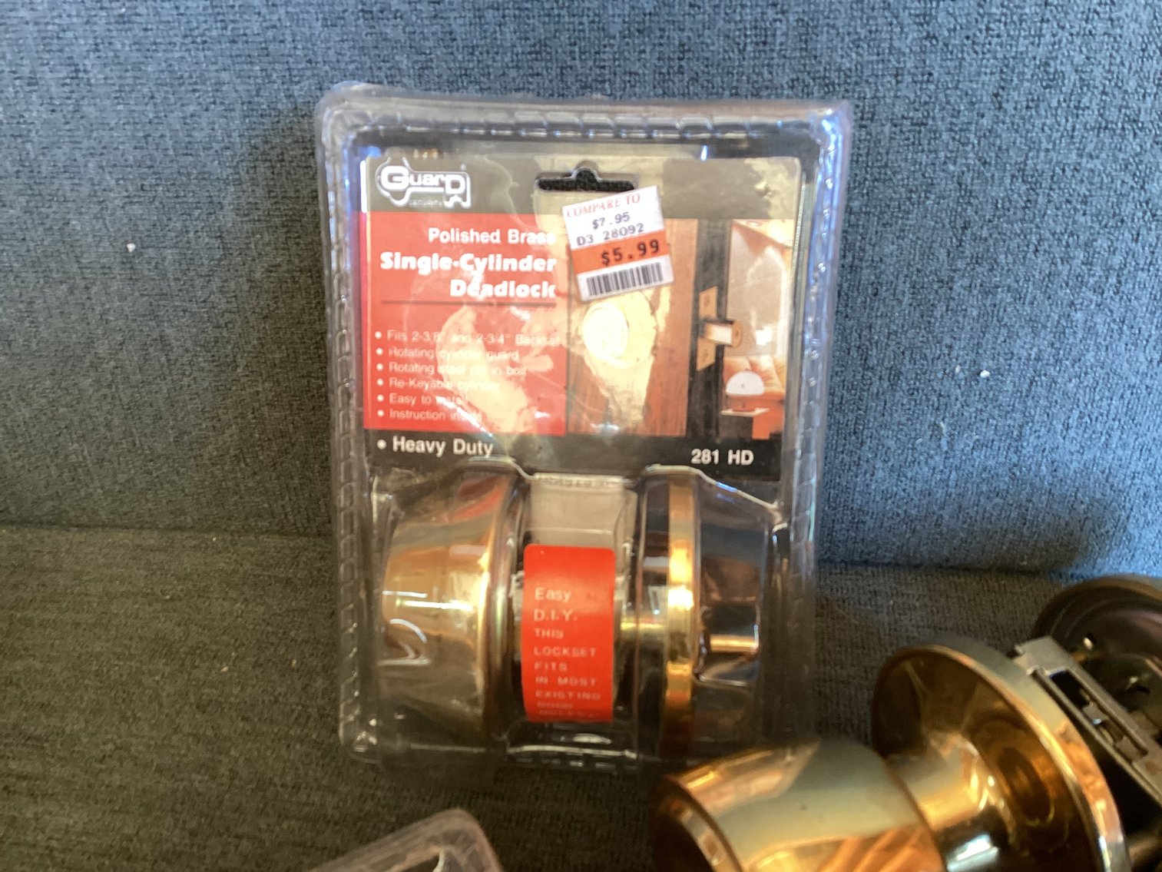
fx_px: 1041
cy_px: 436
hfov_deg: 58.3
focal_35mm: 31
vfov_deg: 45.4
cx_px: 581
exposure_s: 1/50
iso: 200
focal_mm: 3.3
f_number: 2.4
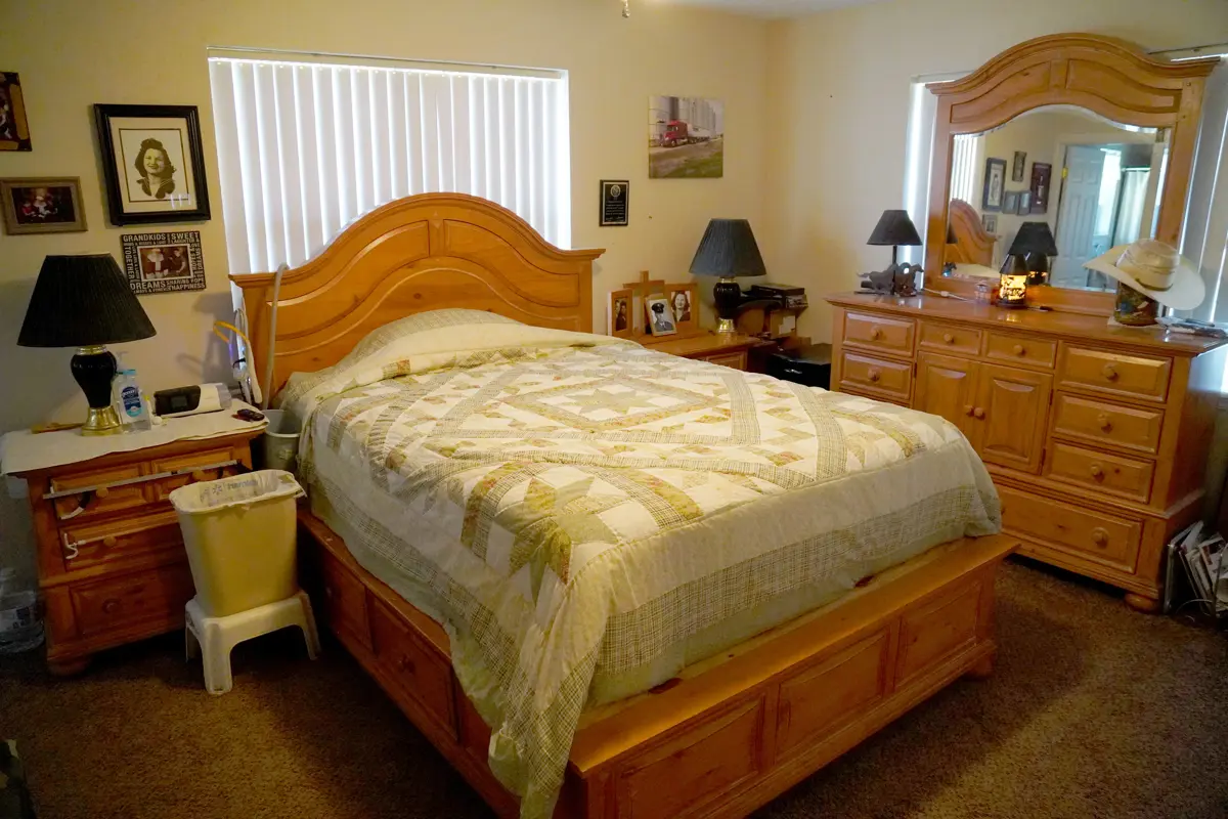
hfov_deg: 73.7
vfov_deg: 53.1
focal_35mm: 24
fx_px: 819
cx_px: 614
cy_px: 410
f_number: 4
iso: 5000
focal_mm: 16
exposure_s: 1/160
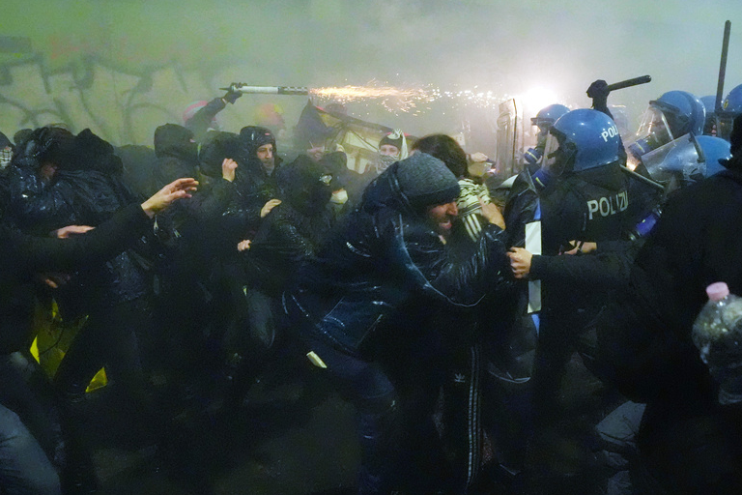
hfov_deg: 58.3
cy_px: 234
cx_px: 440
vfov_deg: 41.1
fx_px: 660
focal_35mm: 32
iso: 12800
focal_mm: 24
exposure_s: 1/200
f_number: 4.5
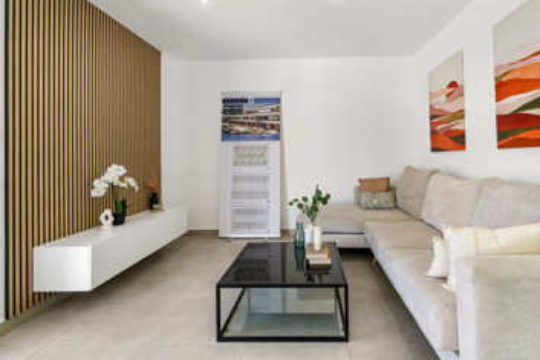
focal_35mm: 17
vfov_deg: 70.2
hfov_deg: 92.8
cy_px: 159
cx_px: 304
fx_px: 255
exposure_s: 1/13
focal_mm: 10
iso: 320
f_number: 8
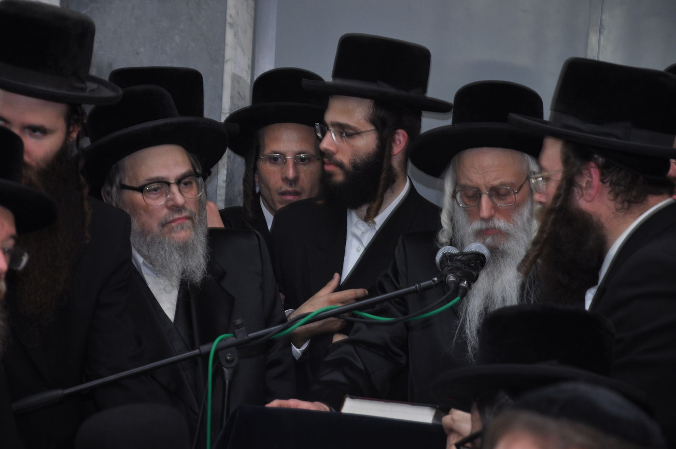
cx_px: 338
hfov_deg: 14.0
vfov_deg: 9.3
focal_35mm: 147
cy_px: 224
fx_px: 2756
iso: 400
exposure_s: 1/60
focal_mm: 98
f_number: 5.6
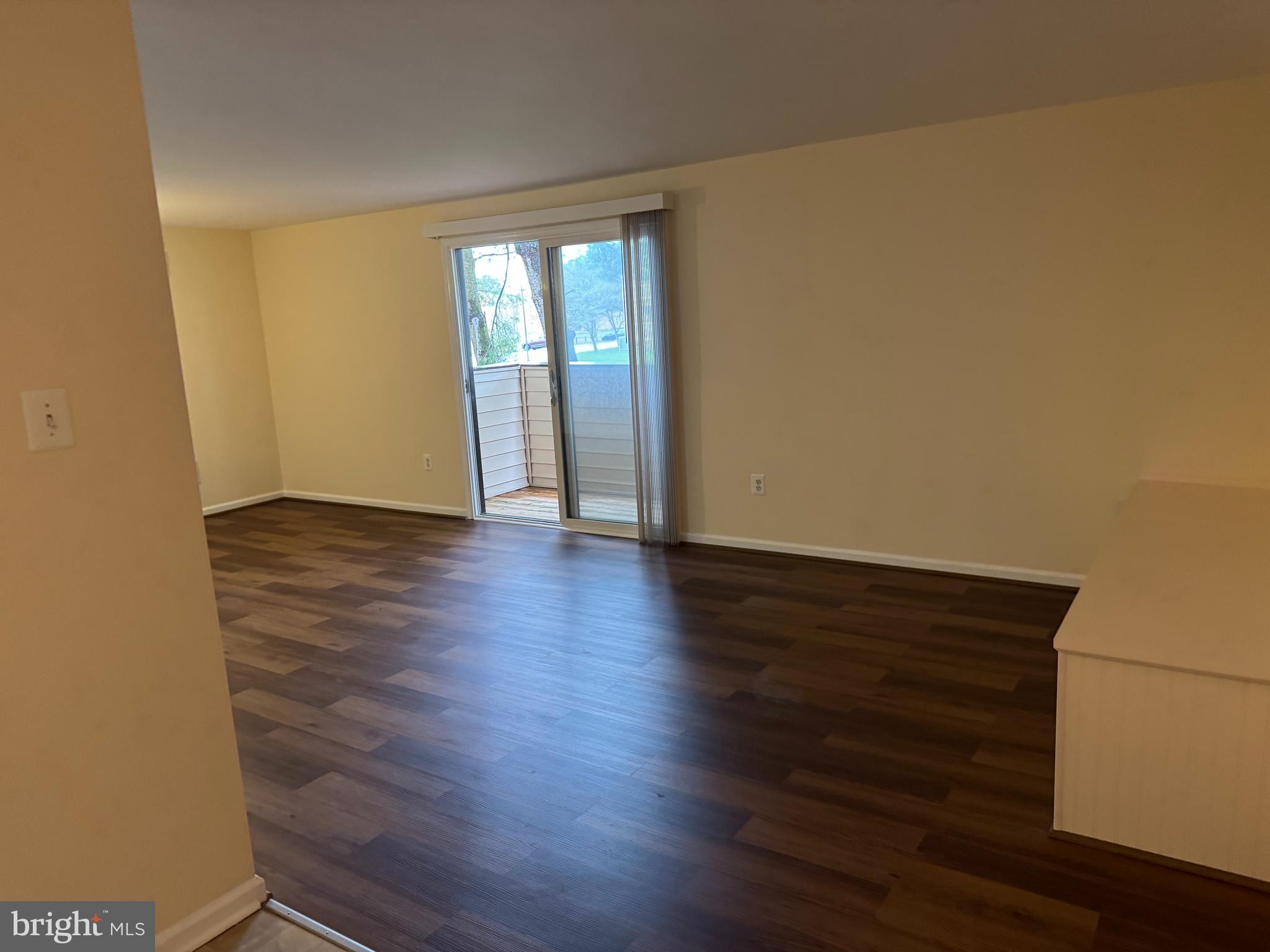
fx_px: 881
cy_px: 476
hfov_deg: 71.6
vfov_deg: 56.8
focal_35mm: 24
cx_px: 635
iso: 400
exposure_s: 1/60
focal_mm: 6.76
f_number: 1.78
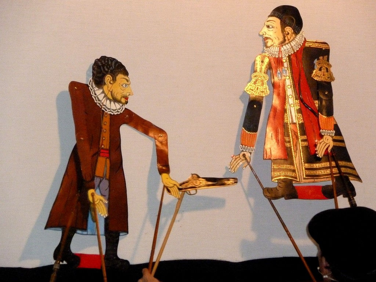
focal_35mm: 130
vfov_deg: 11.4
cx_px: 188
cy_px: 141
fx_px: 1412
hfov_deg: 15.2
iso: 1000
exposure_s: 1/50
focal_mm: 23.3
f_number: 5.5
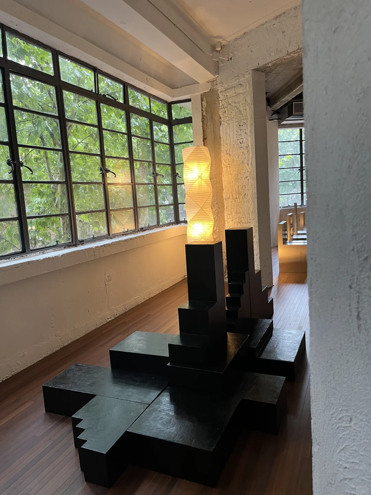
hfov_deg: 53.1
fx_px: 372
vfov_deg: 67.3
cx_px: 186
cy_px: 248
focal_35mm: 26
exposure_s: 1/50
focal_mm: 5.1
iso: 160
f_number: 1.6
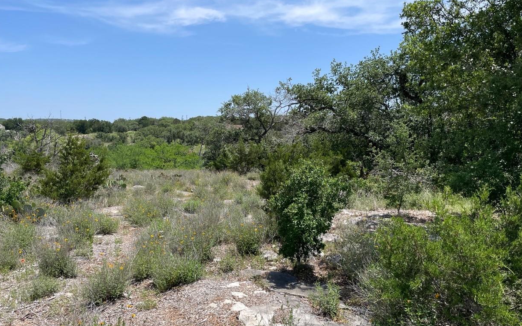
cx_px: 252
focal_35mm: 29
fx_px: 413
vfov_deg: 43.1
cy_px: 180
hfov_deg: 64.6
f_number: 1.6
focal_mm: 4.2
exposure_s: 1/3300
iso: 32
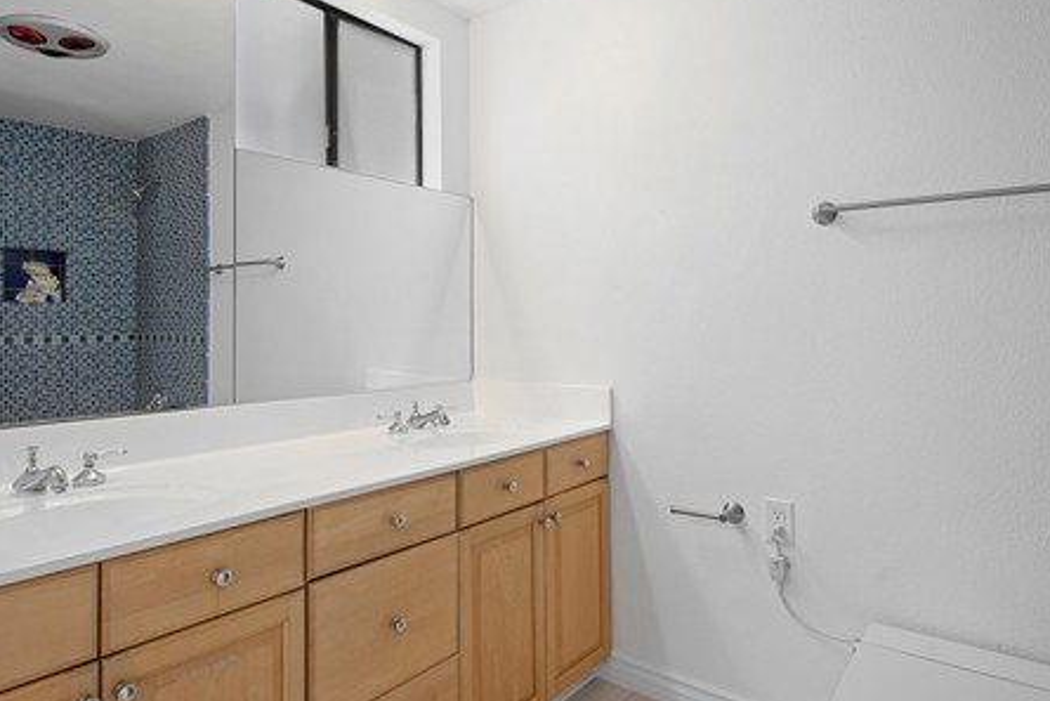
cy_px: 317
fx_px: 671
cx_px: 486
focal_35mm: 23
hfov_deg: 76.0
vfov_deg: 55.1
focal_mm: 16
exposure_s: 1/5
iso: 125
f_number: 8
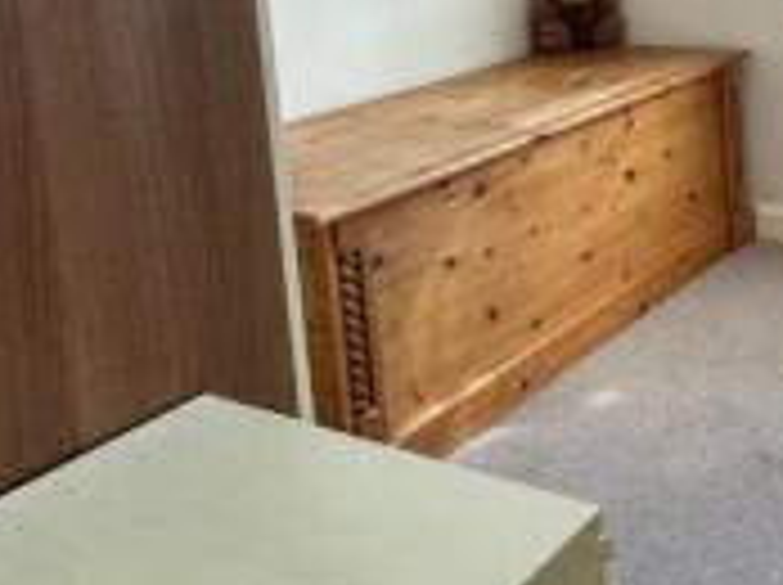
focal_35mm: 47
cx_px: 722
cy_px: 7
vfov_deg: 28.9
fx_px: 1062
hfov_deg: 37.5
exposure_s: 1/100
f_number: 2.2
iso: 100
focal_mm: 2.22
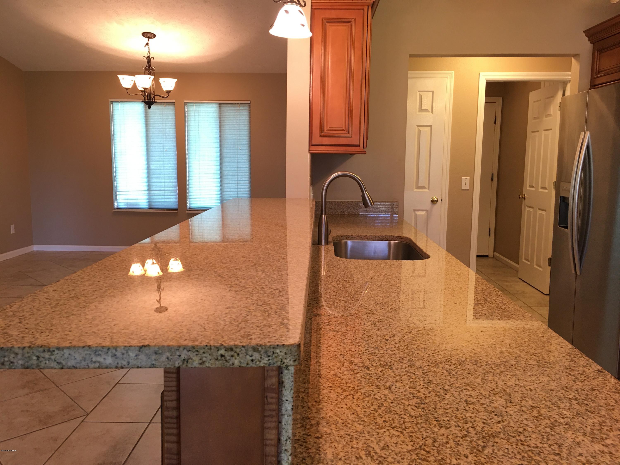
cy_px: 232
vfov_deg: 48.2
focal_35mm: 29
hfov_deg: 61.7
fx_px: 519
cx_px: 310
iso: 40
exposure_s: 1/15
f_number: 2.2
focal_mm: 4.15
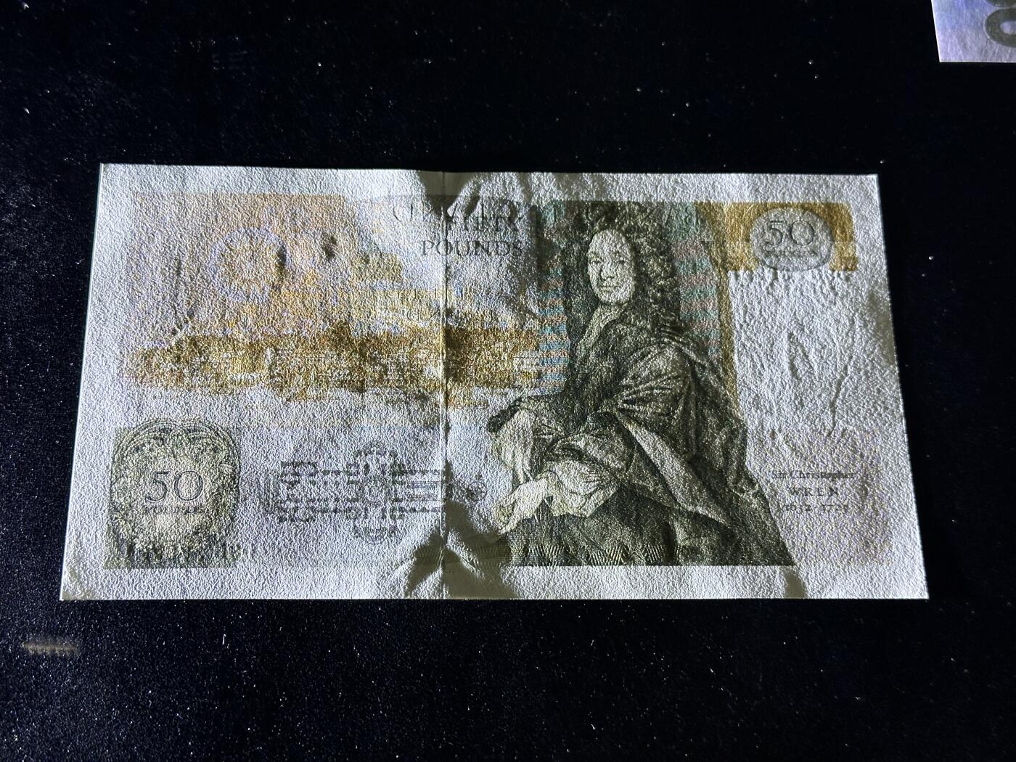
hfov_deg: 39.7
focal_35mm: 48
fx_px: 1409
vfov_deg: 30.3
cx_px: 508
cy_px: 381
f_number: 1.78
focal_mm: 6.86
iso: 200
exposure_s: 1/50
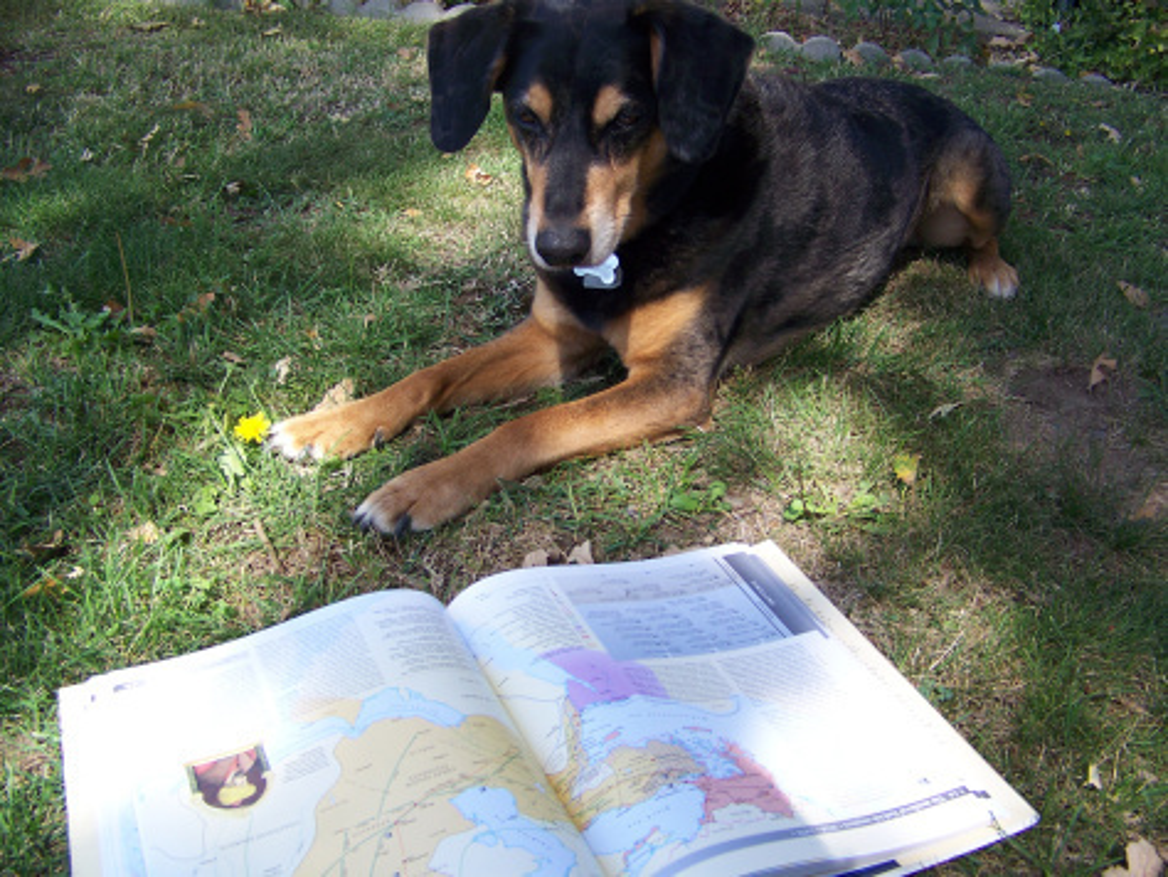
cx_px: 584
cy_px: 438
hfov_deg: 51.3
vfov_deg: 39.7
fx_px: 1215
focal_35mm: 36
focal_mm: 5.85
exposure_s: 1/250
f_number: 2.8
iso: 64
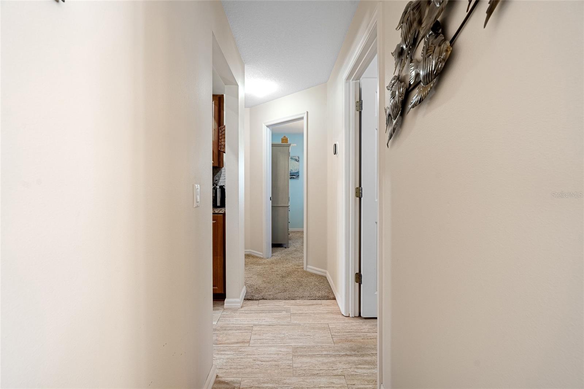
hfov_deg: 96.7
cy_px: 194
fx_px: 259
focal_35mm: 16
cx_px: 292
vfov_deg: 73.7
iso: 400
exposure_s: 1/160
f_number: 8
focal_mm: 16
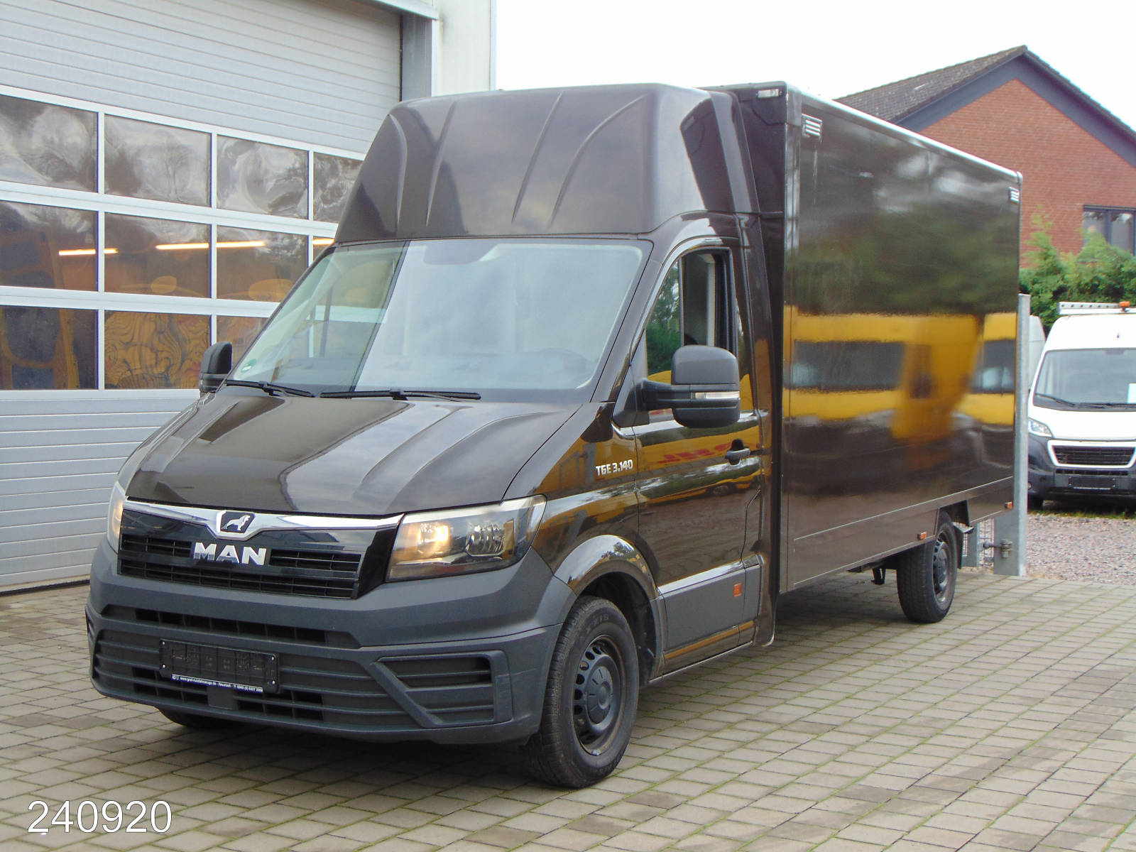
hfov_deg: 38.2
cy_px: 426
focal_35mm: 50
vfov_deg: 29.1
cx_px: 568
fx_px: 1641
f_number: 3.5
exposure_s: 1/160
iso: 80
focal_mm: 9
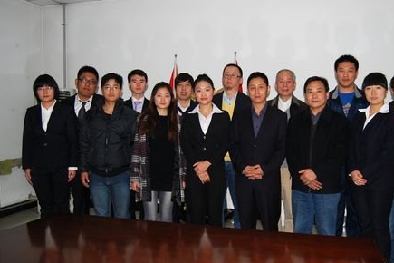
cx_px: 223
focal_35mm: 38
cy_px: 135
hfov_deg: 50.6
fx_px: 416
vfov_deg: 35.1
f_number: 3.8
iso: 200
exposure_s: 1/60
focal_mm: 22
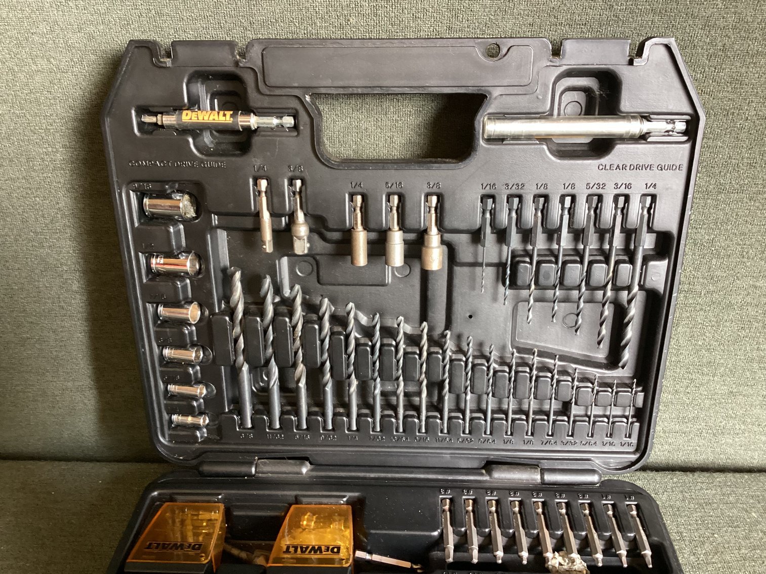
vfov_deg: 45.4
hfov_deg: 58.3
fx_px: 686
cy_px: 287
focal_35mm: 31
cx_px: 383
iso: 320
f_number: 2.4
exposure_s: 1/60
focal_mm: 3.3
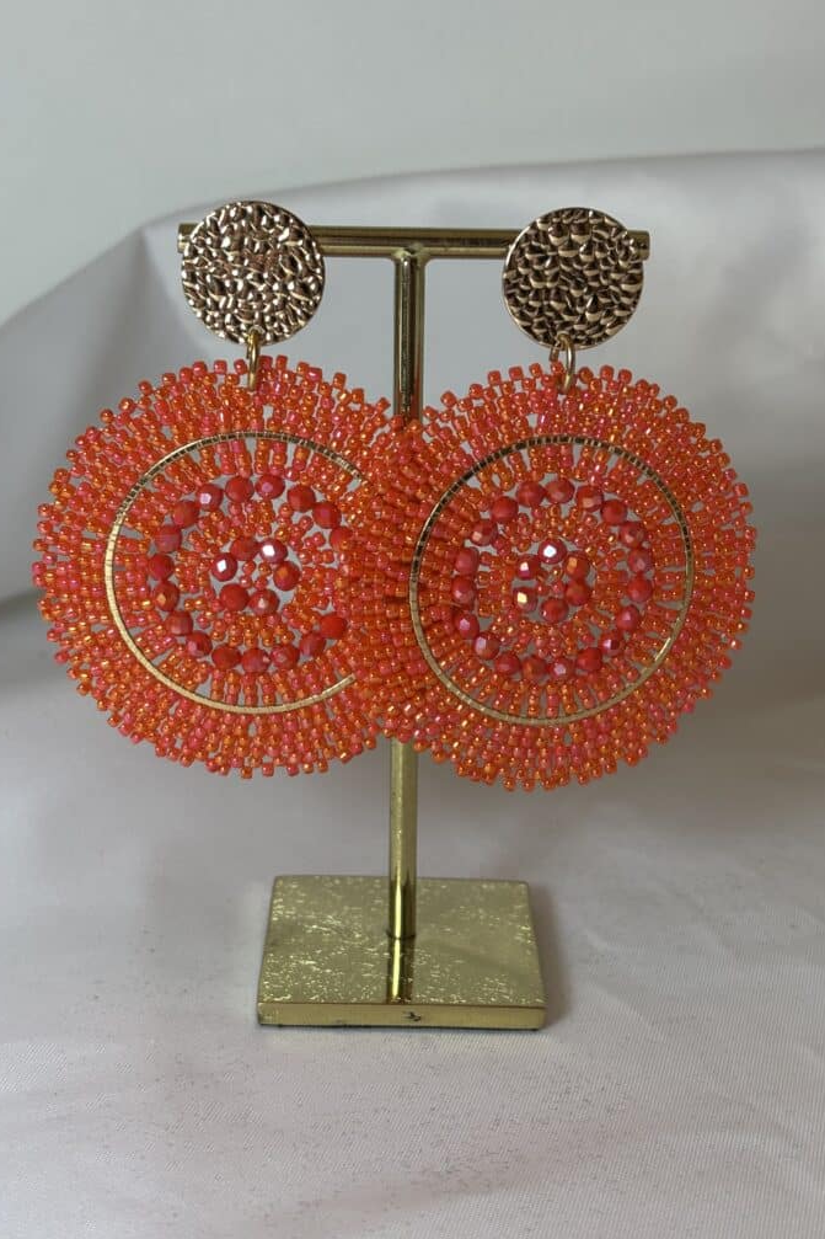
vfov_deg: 36.3
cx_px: 420
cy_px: 610
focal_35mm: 55
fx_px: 1891
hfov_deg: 24.6
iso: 50
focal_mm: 5.96
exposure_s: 1/100
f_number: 1.6
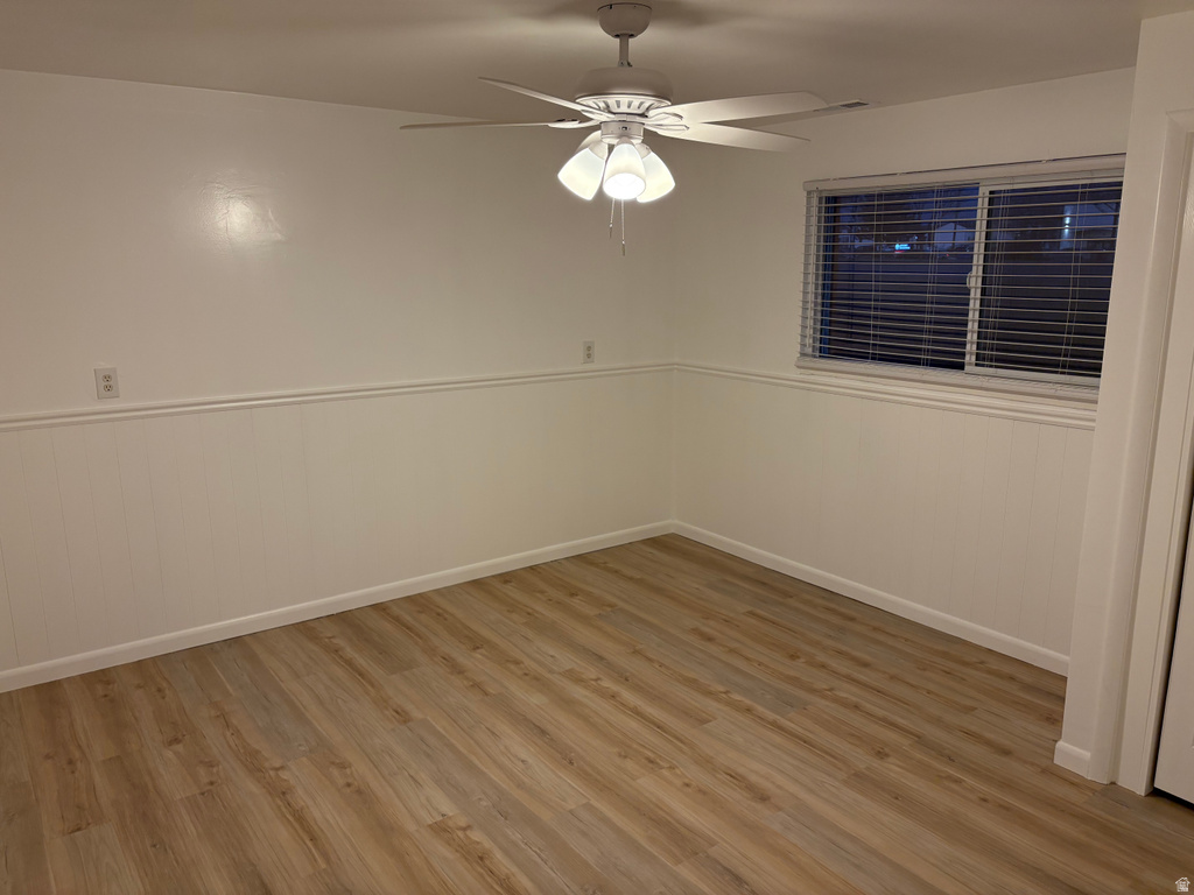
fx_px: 897
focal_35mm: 26
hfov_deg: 67.3
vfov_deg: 53.1
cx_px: 597
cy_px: 448
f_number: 1.6
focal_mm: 5.96
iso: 125
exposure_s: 1/120
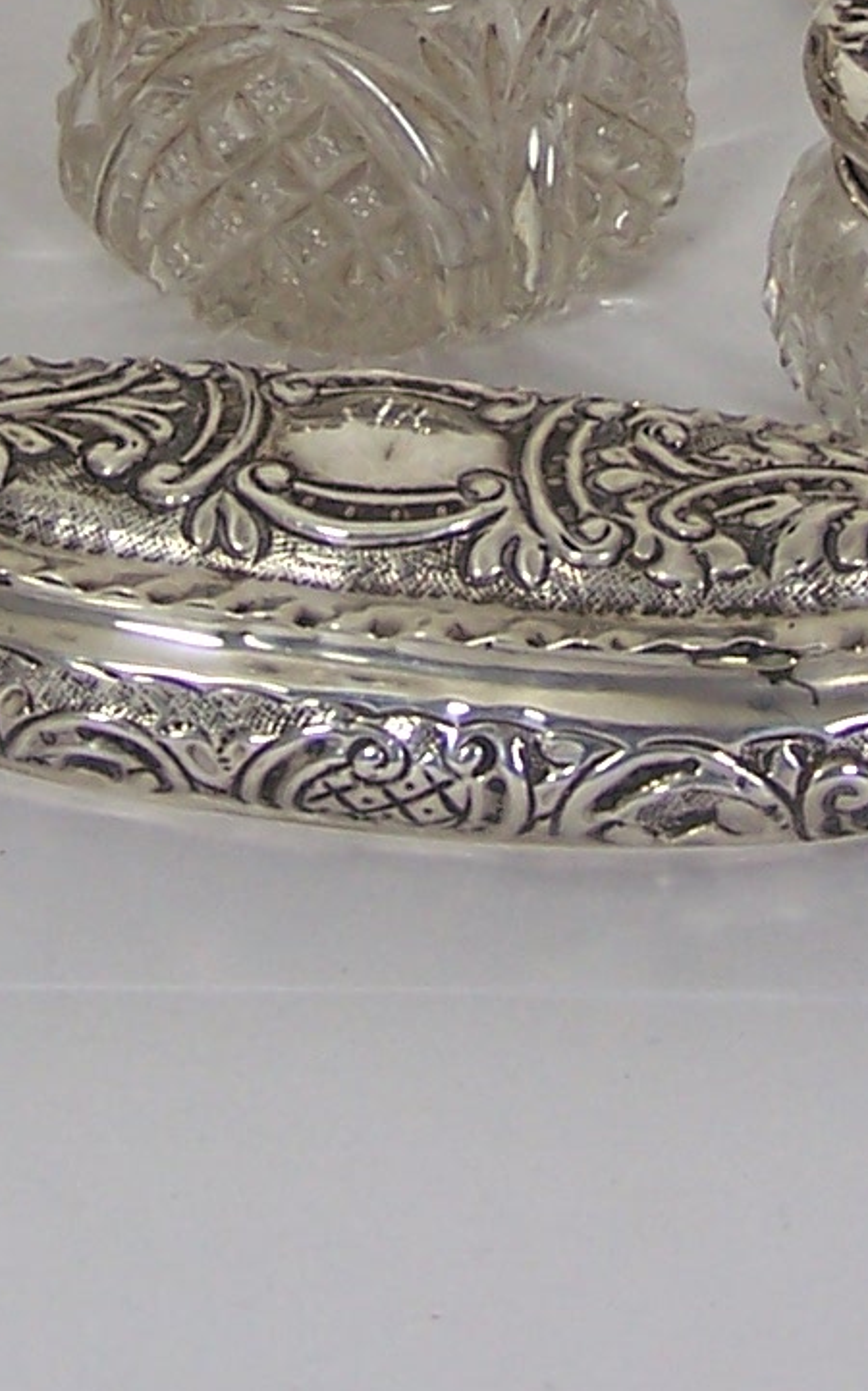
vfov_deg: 14.1
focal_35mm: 144
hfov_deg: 9.1
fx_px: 5456
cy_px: -222
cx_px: 478
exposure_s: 1/60
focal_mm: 6.3
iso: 80
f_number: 2.8
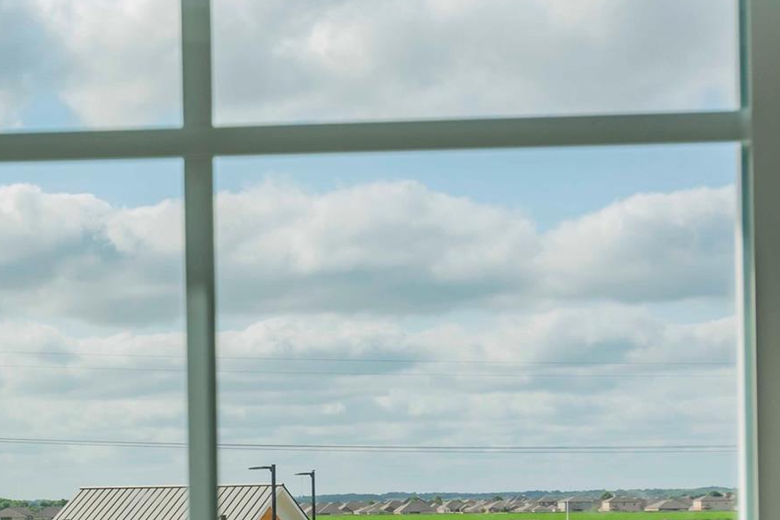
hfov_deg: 22.9
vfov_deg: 16.0
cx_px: -62
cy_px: 473
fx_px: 1820
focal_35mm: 84
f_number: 8
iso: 110
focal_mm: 24
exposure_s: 1/250
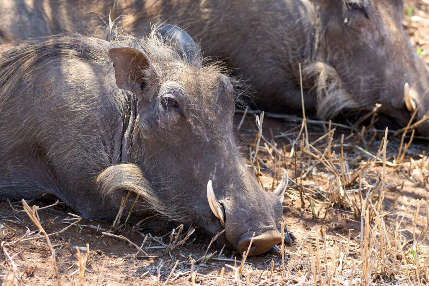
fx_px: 3506
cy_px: 143
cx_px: 214
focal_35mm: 294
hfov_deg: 7.0
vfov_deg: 4.7
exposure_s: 1/1600
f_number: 6.3
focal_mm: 196.1
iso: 3200
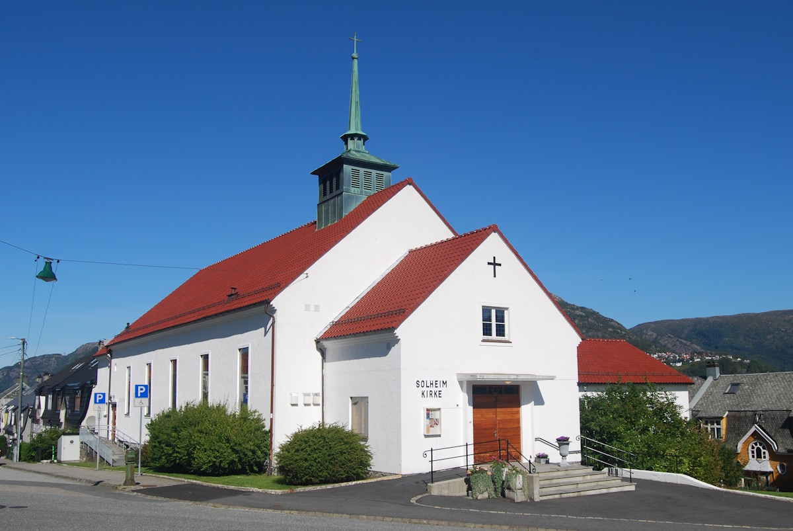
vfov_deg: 48.0
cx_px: 396
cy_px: 266
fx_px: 595
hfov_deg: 67.3
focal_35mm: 27
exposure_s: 1/250
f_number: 10
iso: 100
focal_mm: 18
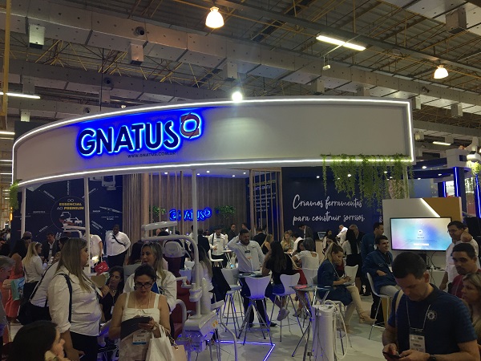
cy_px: 180
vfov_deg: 48.2
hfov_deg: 61.7
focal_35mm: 29
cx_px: 240
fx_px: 403
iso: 80
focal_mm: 4.15
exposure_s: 1/30
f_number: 2.2
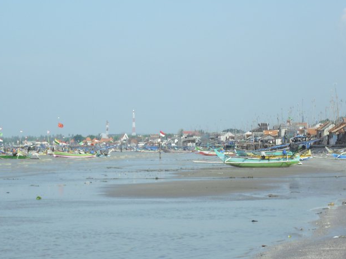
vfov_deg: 10.2
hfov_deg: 13.5
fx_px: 1459
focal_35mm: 146
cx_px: 155
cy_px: 126
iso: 100
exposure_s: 1/640
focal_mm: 18.6
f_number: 5.2
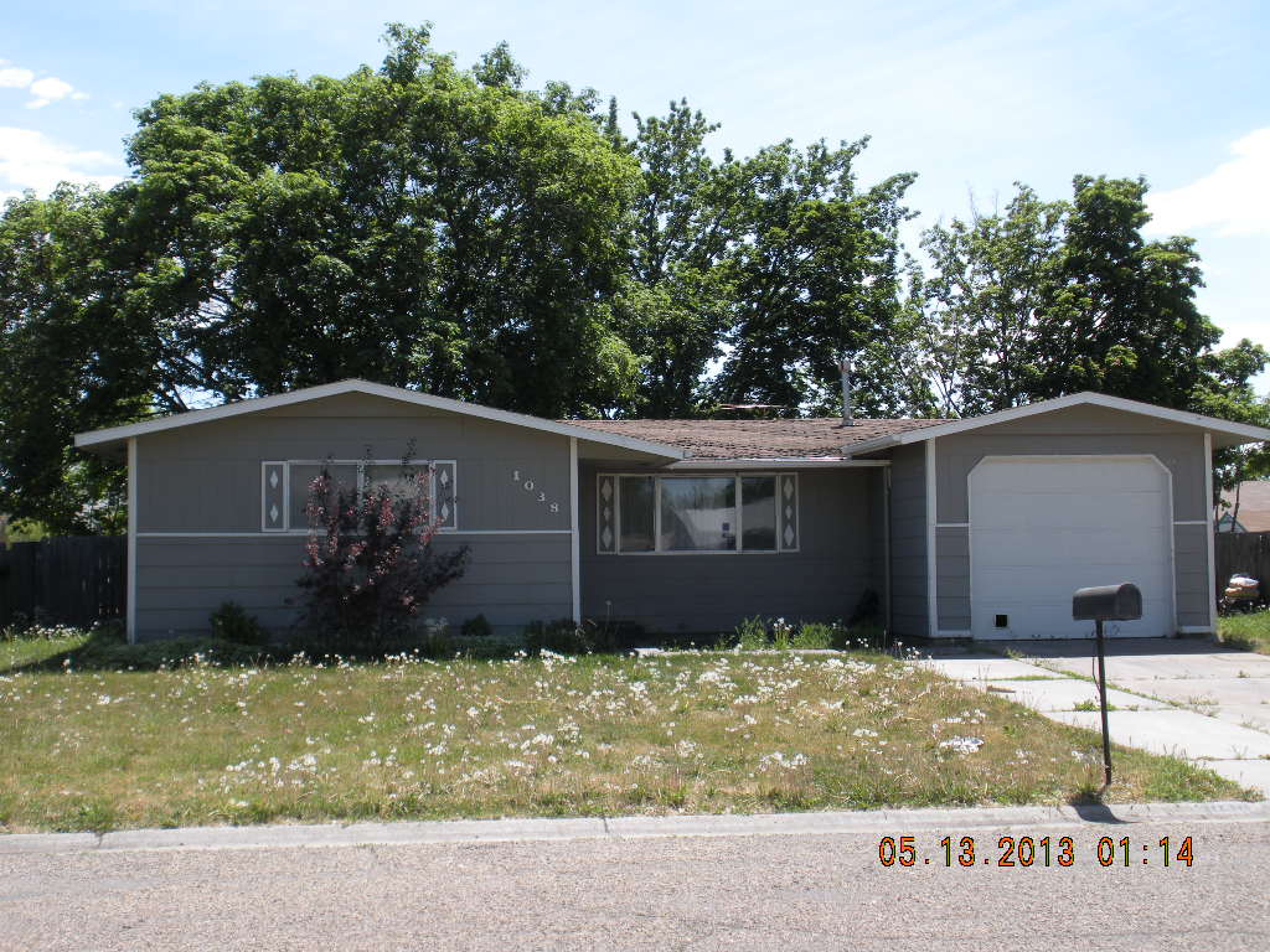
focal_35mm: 44
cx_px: 635
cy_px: 476
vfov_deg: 32.9
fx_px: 1614
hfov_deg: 42.9
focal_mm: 7.7
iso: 64
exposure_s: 1/358
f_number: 4
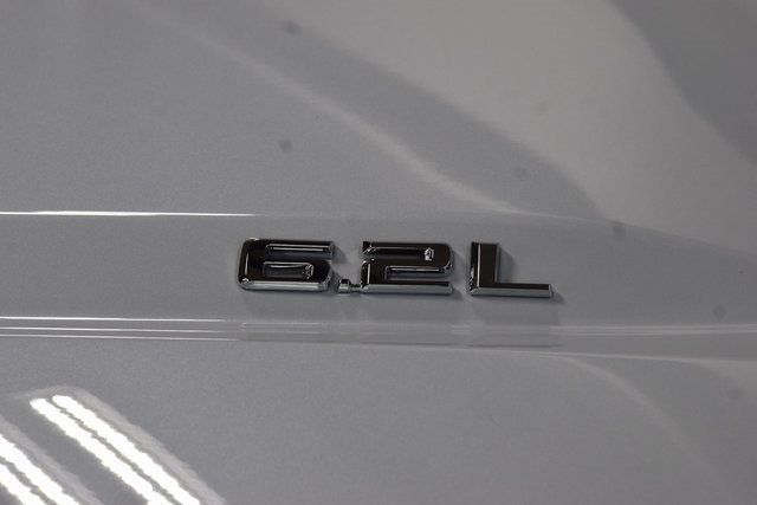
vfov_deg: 13.0
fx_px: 2208
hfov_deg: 19.5
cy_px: 252
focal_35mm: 105
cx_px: 378
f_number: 9
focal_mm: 70
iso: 1000
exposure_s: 1/125
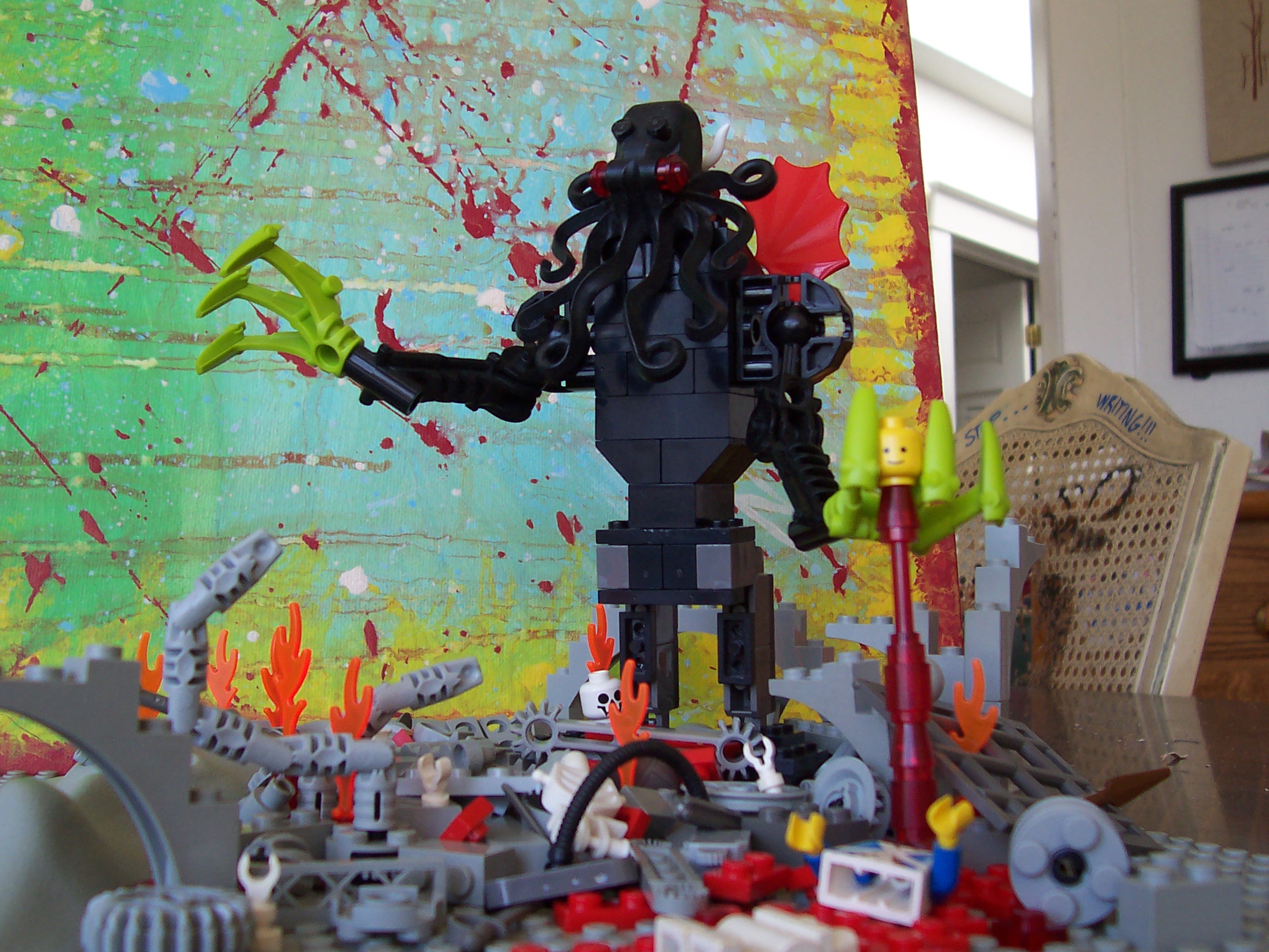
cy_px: 476
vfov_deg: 38.7
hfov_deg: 50.1
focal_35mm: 37
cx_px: 634
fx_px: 1356
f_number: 2.8
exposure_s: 1/90
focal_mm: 5.6
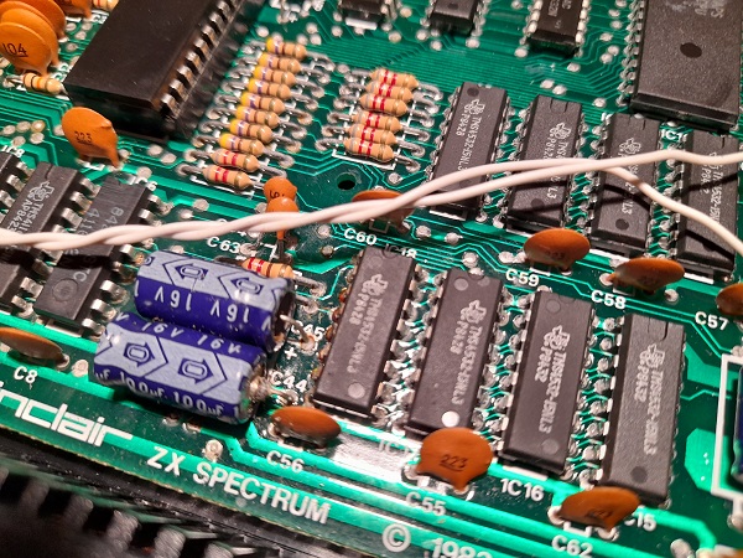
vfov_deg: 54.9
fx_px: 537
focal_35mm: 25
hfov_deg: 69.4
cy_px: 279
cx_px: 372
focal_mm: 4.6
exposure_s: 1/50
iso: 125
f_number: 2
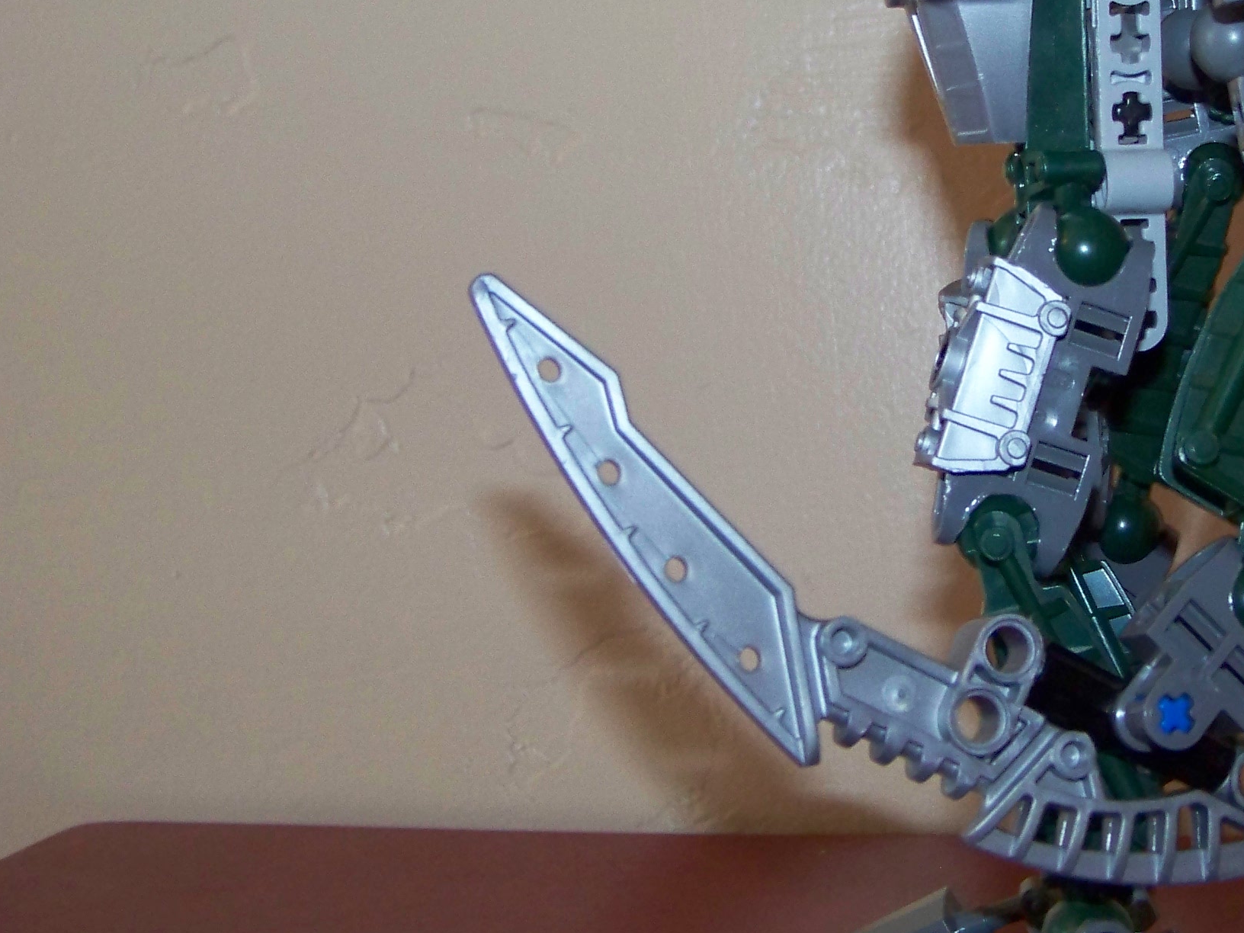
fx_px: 2587
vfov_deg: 20.3
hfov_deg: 26.0
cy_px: 259
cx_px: 1149
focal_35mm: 72
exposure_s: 1/30
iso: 200
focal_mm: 5.85
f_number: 2.8
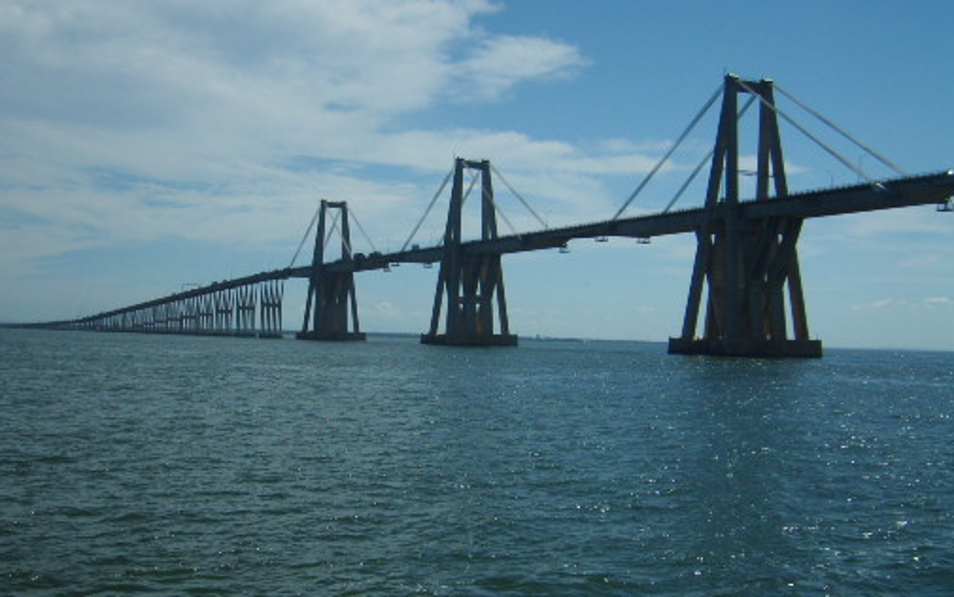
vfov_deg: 27.4
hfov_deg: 42.6
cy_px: 340
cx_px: 446
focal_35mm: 47
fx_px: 1222
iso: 50
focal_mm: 5.8
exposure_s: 1/500
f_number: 7.1
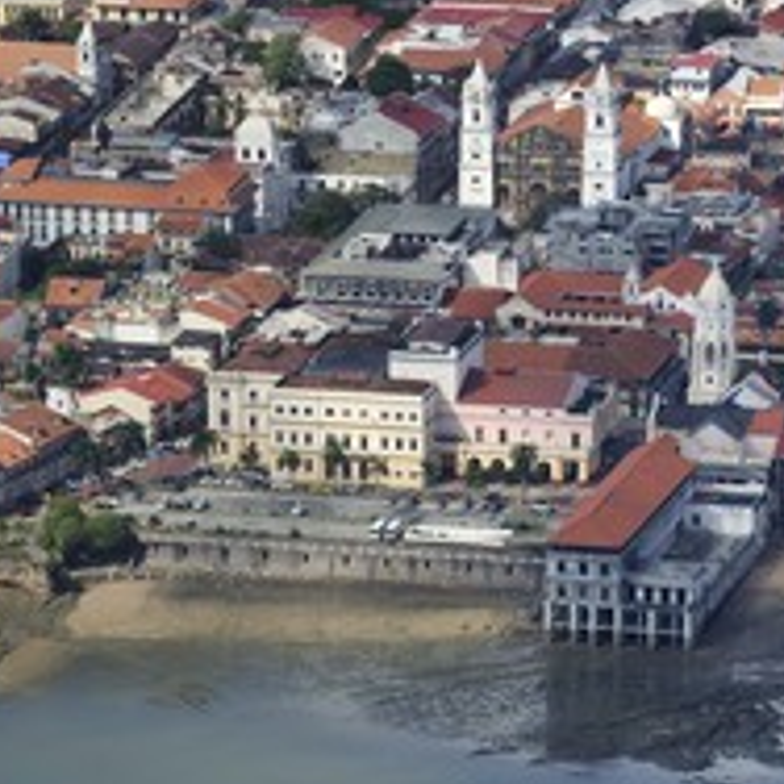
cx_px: 154
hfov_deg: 4.6
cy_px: 434
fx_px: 9737
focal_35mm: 380
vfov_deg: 4.6
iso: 200
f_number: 7.1
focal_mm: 200
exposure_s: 1/1000
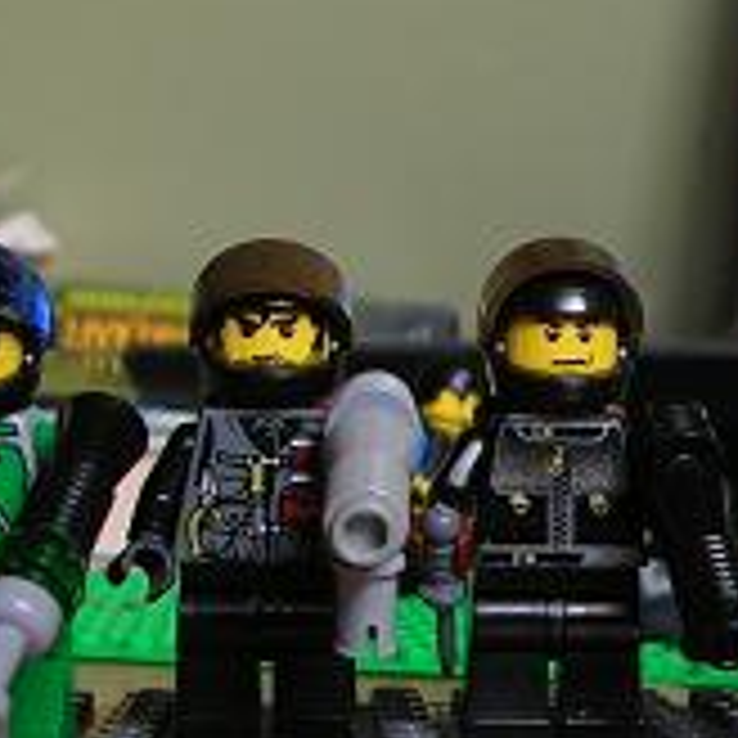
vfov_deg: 16.1
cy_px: 500
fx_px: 2605
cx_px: 1008
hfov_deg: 15.2
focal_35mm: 108
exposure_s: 1/11.2
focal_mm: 5.8
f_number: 2.8
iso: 50
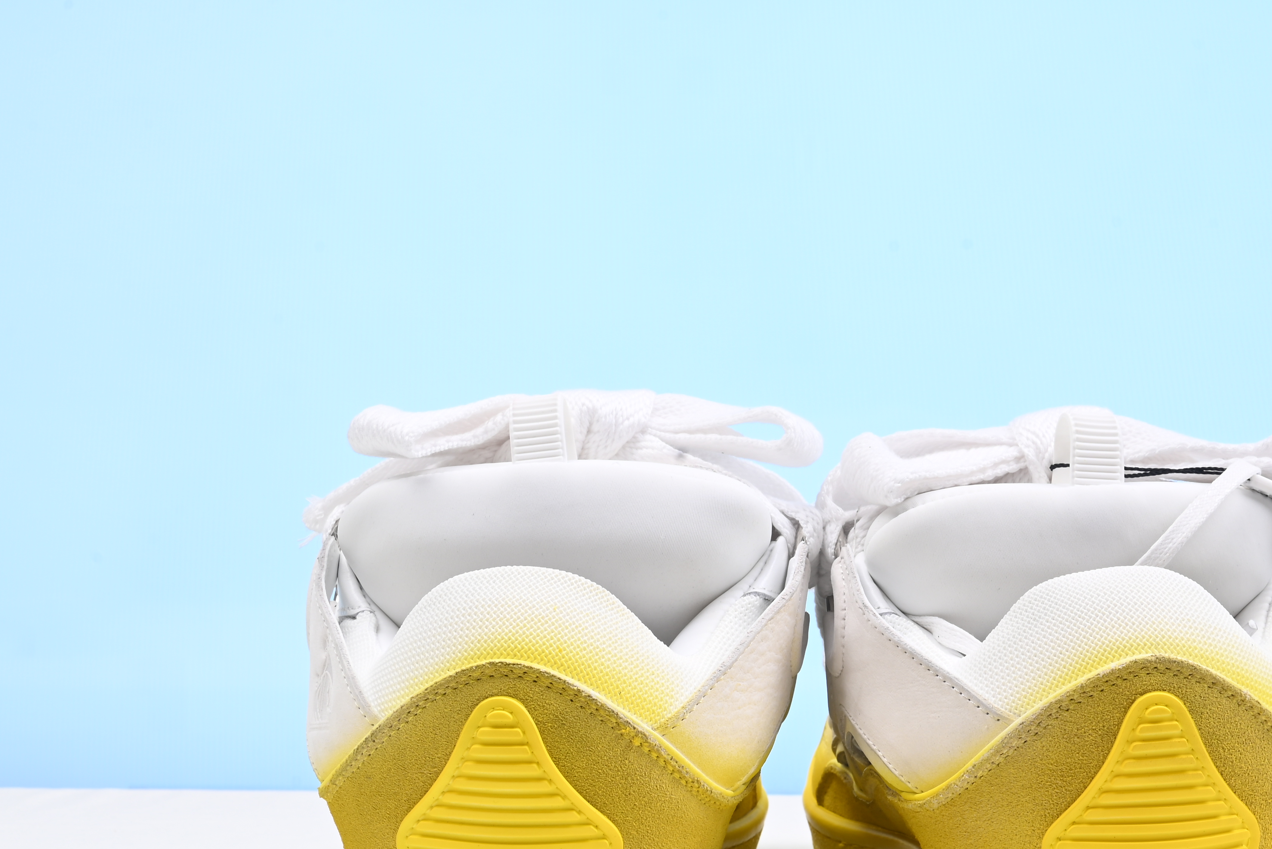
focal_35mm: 70
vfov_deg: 19.4
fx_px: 2474
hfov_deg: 28.7
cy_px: 592
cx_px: 813
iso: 100
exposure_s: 1/2
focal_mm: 40
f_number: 16
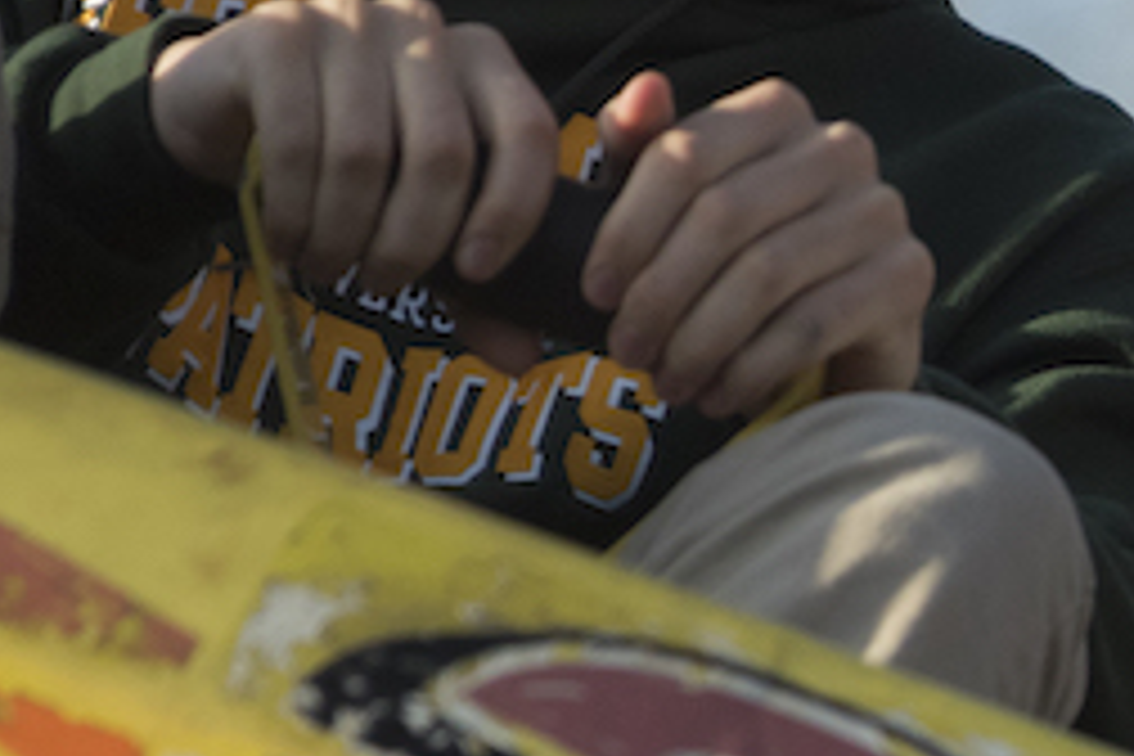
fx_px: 30017
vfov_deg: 1.4
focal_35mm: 953
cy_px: 1199
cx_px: 1755
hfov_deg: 2.2
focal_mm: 200
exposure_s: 1/1600
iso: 800
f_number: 3.5
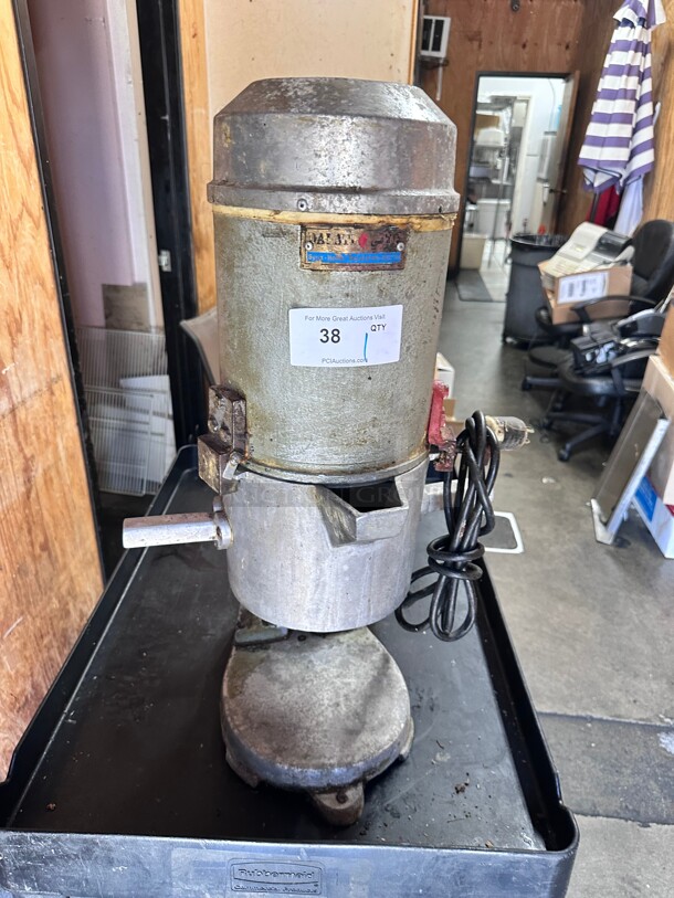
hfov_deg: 56.8
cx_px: 337
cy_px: 449
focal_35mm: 24
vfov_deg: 71.6
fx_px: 623
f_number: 1.78
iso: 400
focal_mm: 6.86
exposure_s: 1/60
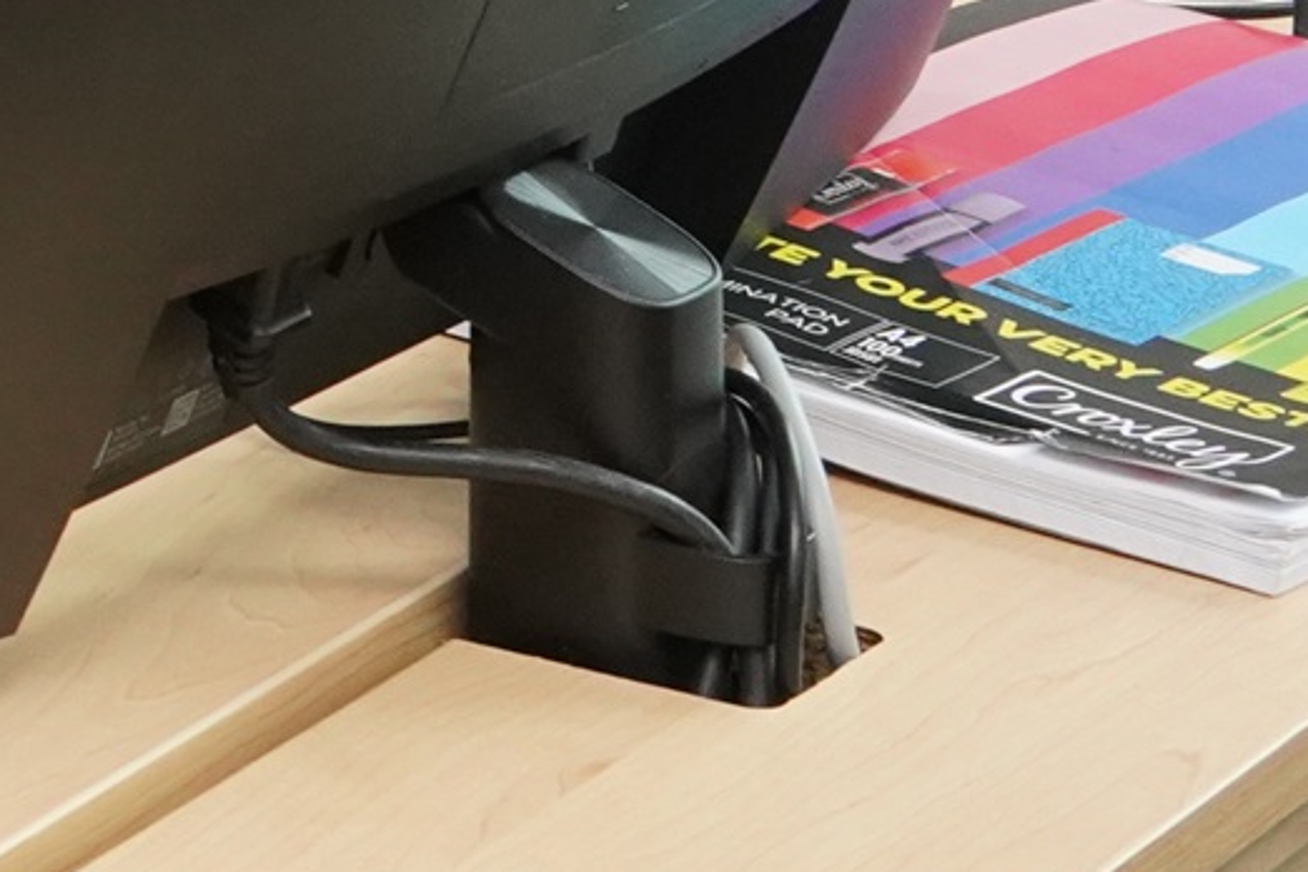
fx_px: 7520
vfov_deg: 6.2
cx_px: -2423
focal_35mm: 207
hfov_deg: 8.5
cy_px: -1478
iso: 3200
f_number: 11
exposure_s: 1/60
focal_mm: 36
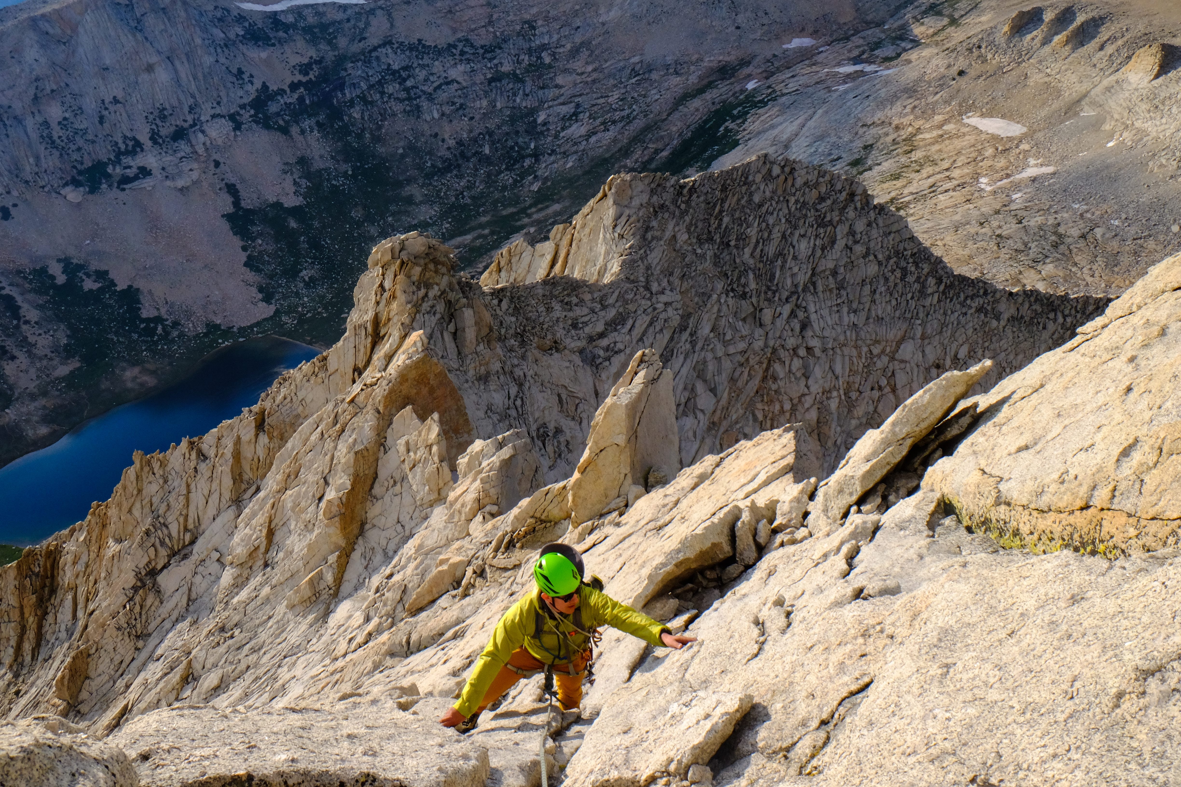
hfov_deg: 67.4
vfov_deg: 47.9
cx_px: 590
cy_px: 394
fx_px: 886
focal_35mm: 27
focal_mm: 18
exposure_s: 1/400
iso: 1250
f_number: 18
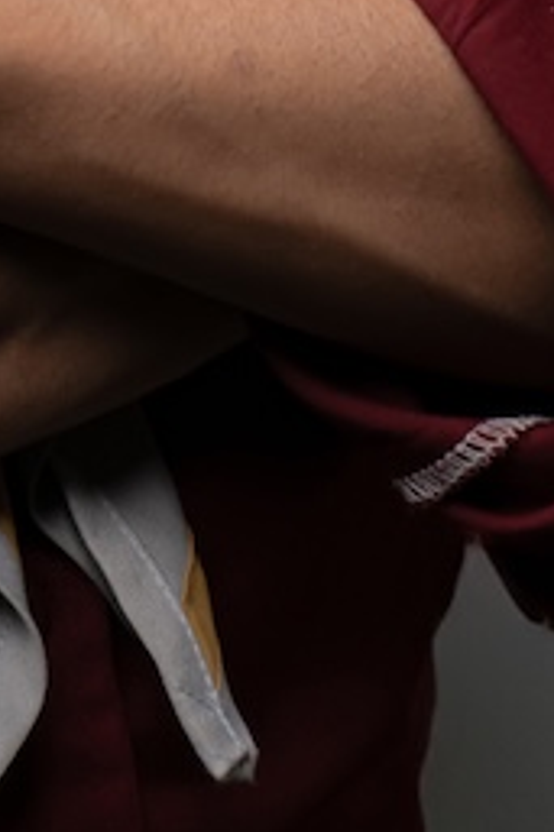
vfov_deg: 7.6
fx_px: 5940
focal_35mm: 257
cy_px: -974
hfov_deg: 5.3
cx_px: -220
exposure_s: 1/125
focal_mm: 44
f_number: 5
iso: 160
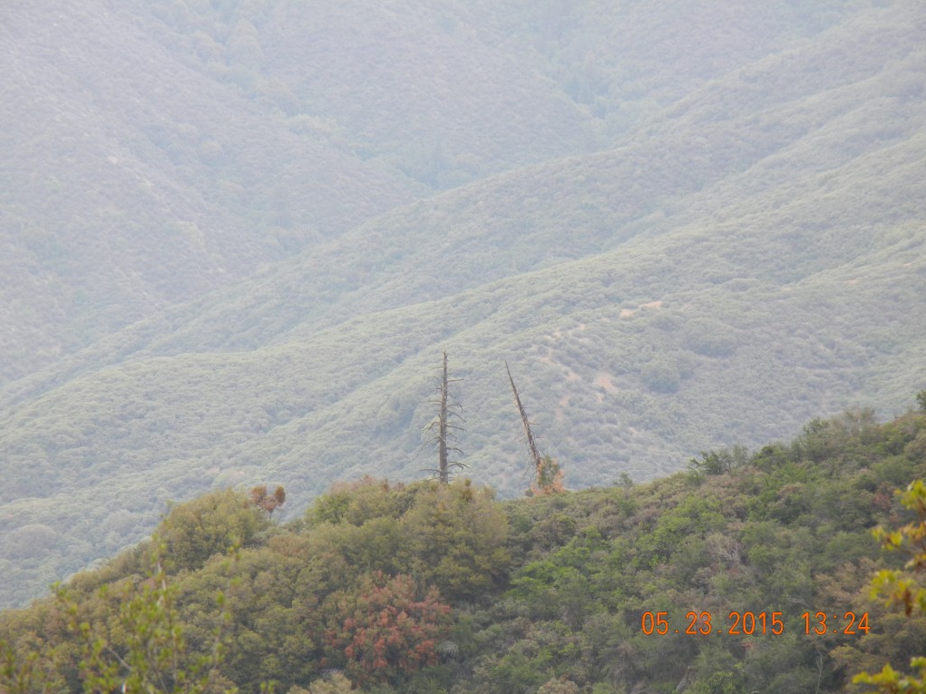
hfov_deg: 6.6
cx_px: 463
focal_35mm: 301
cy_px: 347
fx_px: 8049
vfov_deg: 4.9
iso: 160
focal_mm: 54
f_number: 5.6
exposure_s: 1/168
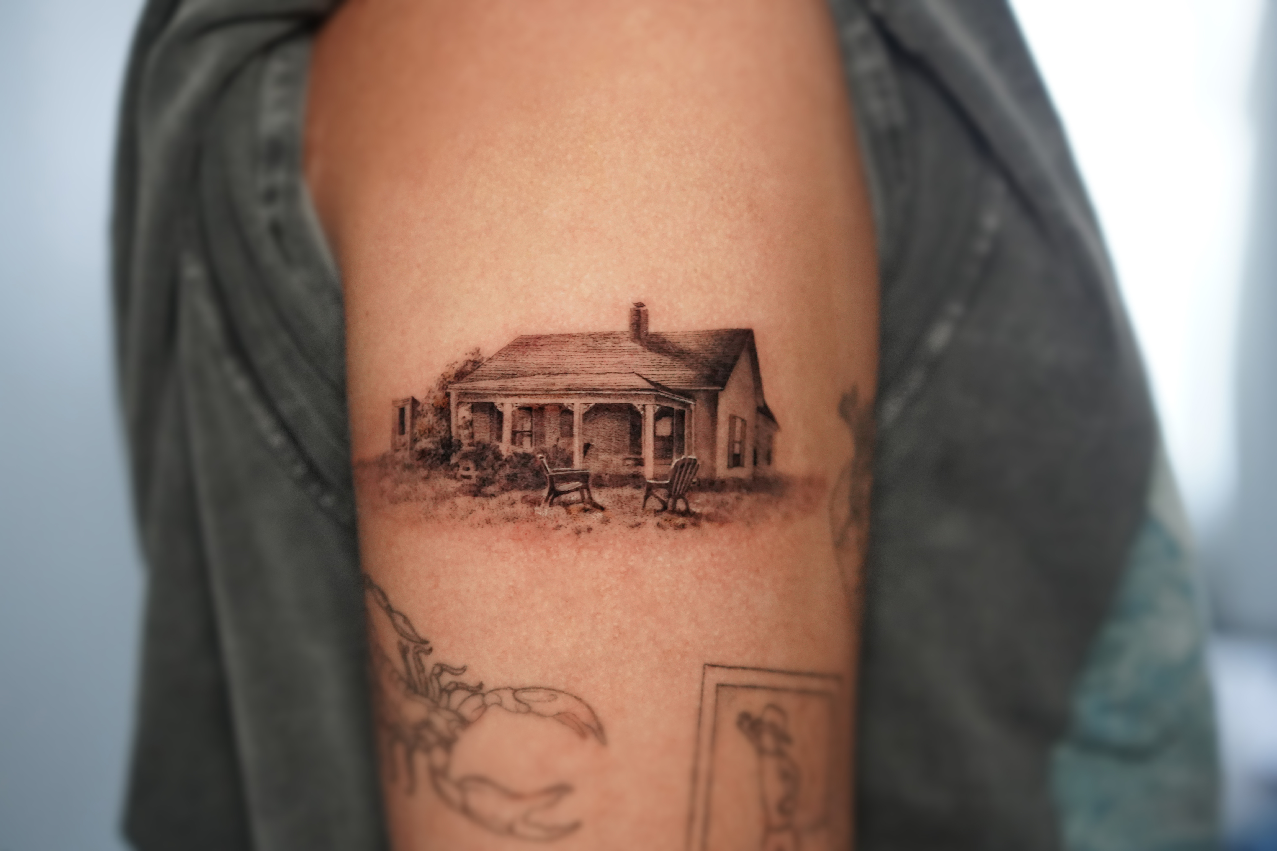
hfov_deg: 36.2
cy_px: 426
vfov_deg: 24.6
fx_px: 1951
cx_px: 638
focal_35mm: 55
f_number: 3.2
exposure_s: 1/60
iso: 5000
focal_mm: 55
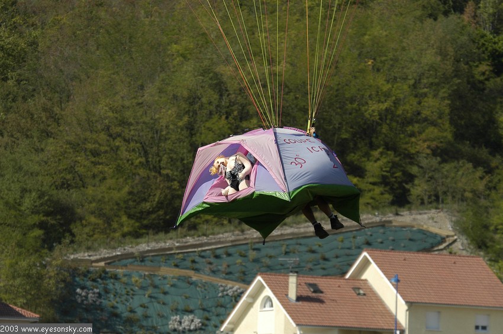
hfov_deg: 7.4
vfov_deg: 4.9
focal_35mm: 278
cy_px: 167
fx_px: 3873
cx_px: 252
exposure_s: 1/640
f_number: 6.3
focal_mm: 185
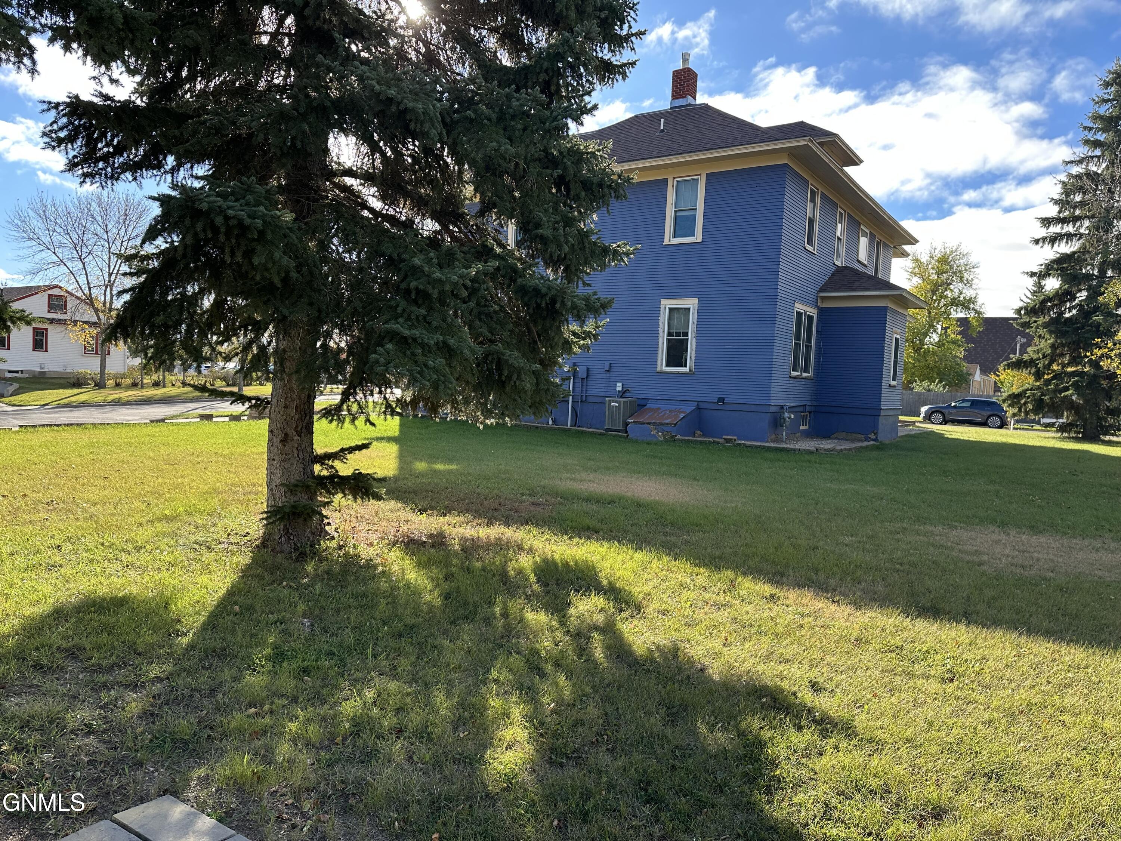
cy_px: 420
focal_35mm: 24
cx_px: 560
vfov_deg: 56.8
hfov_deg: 71.6
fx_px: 777
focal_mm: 6.86
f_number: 1.78
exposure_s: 1/1144
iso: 80
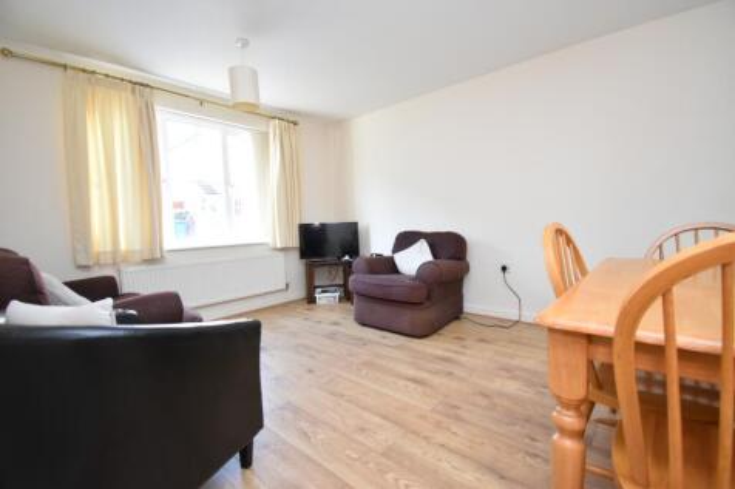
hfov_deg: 100.4
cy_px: 244
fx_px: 306
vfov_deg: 77.3
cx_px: 368
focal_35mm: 15
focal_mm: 10
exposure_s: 1/60
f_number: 4.5
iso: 1100
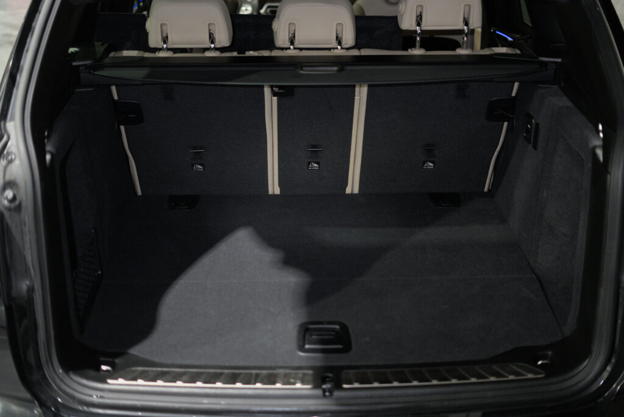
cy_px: 208
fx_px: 867
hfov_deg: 39.6
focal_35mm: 50
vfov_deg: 27.0
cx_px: 312
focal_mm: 50
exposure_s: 1/100
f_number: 1.8
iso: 3200
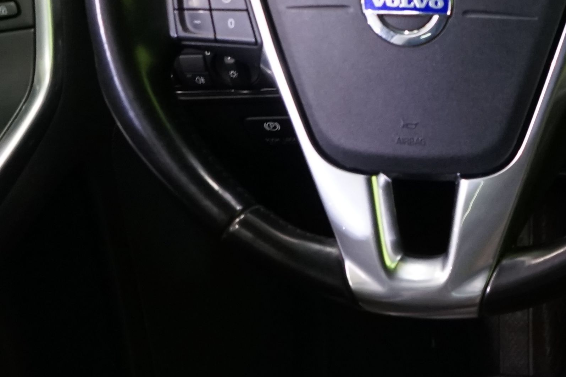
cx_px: 1053
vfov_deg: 12.5
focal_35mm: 109
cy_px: 276
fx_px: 1714
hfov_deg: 15.7
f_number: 5
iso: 1600
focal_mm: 29
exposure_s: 1/25
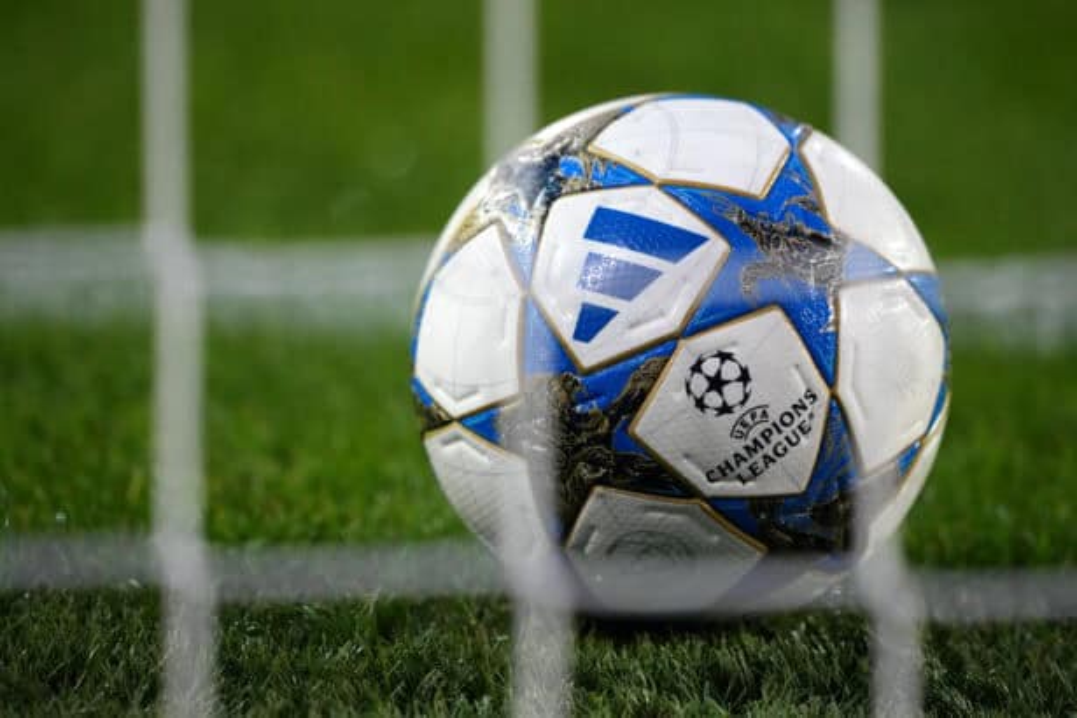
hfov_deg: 5.2
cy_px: 359
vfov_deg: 3.4
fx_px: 11966
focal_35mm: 400
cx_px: 538
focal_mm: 400
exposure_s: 1/2000
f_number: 2.8
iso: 3200
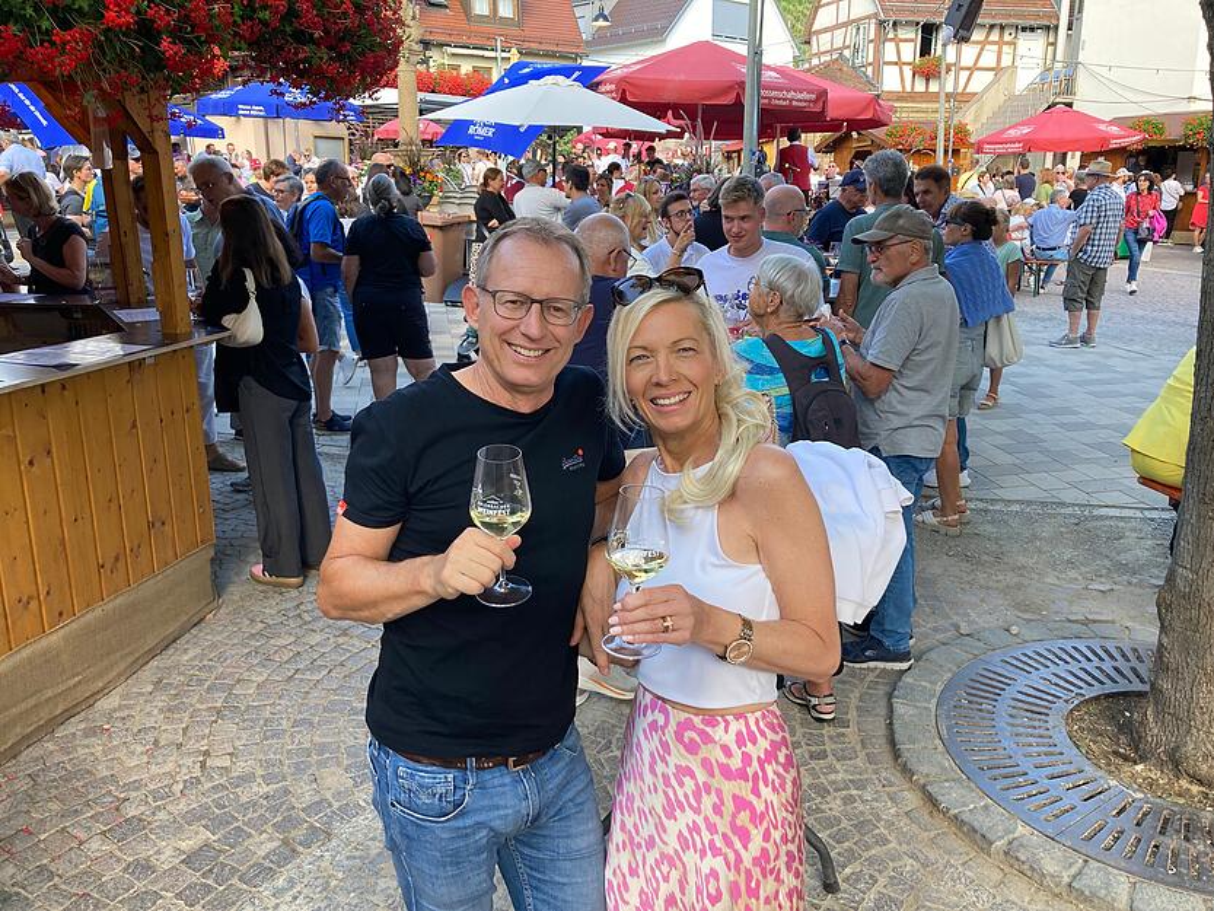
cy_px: 456
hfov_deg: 63.4
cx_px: 607
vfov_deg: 49.8
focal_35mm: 28
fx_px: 982
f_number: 1.8
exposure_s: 1/121
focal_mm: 3.99
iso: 32
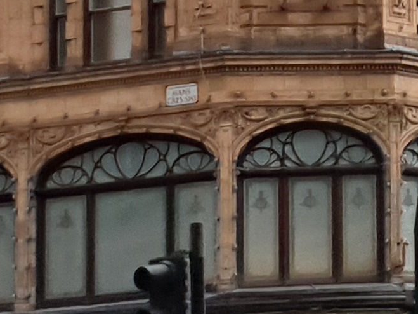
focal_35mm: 159
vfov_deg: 9.1
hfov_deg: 11.4
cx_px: 778
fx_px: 1920
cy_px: -131
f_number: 2.4
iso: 50
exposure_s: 1/382
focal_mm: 4.3
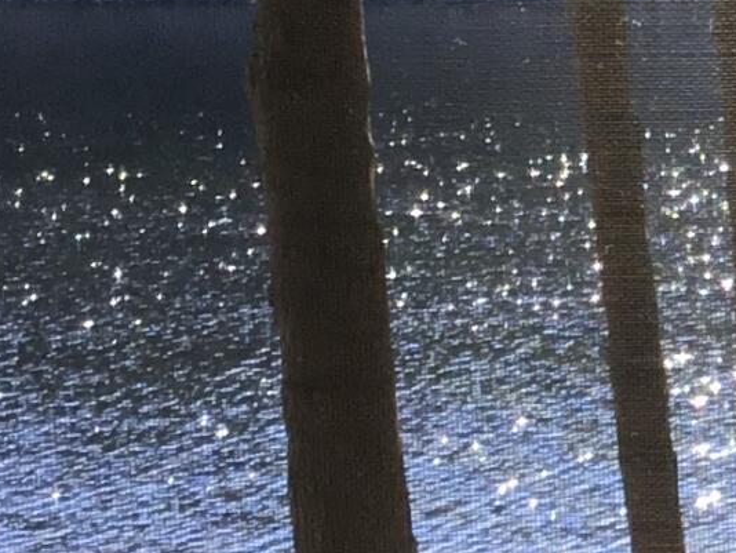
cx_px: 1289
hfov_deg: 10.7
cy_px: 262
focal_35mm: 174
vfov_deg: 8.5
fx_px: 3701
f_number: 2.4
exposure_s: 1/217
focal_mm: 3.3
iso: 25
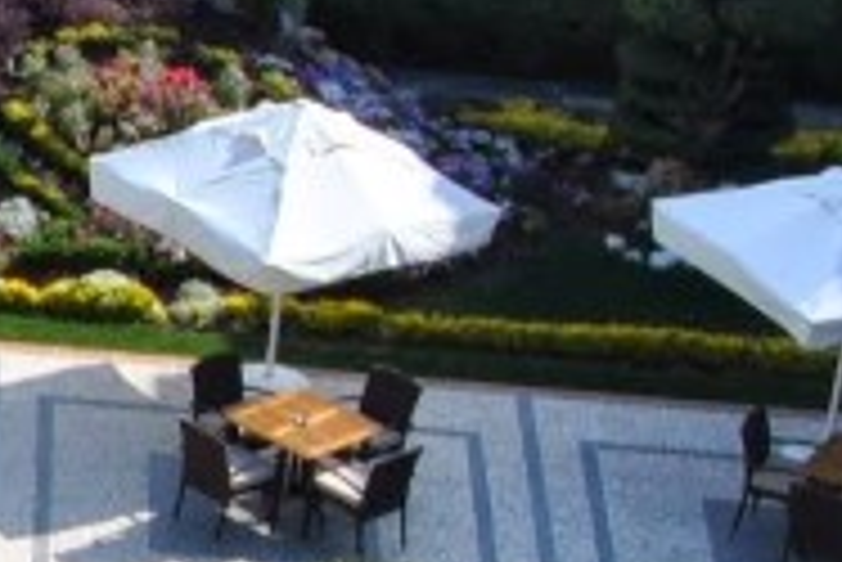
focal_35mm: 221
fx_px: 5173
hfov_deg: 8.7
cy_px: 692
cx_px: -961
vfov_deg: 6.2
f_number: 7.1
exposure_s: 1/200
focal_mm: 24
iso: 100
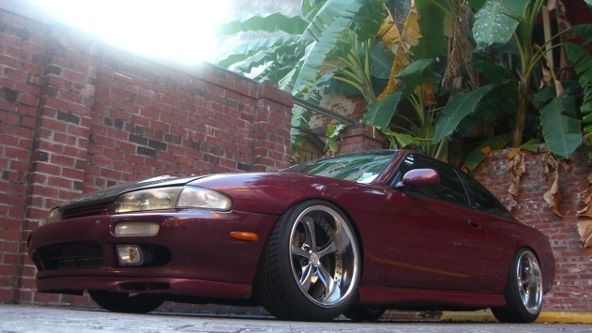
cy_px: 152
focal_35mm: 42
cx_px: 297
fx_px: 659
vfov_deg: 28.3
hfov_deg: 48.4
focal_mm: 6.2
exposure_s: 1/40
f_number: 2.7
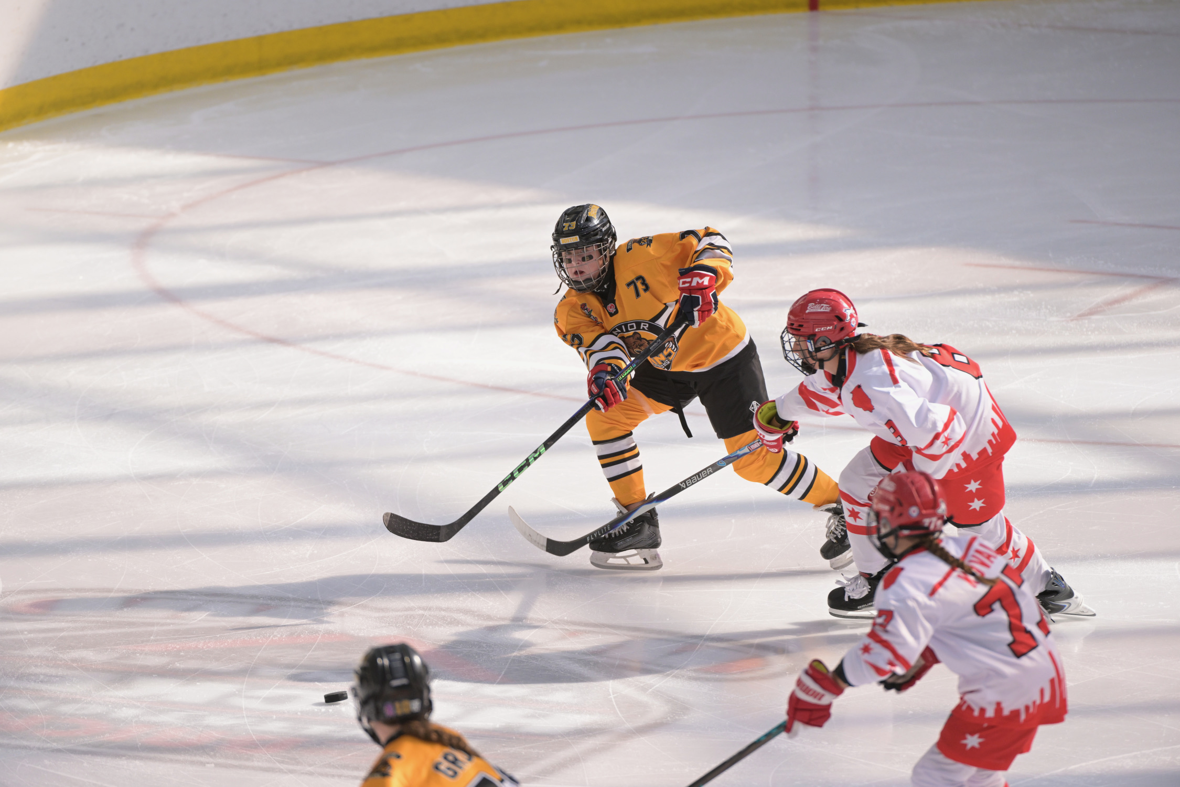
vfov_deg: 3.4
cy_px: 394
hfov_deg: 5.2
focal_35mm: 400
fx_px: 13110
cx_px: 590
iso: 1250
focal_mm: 400
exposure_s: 1/1600
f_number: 5
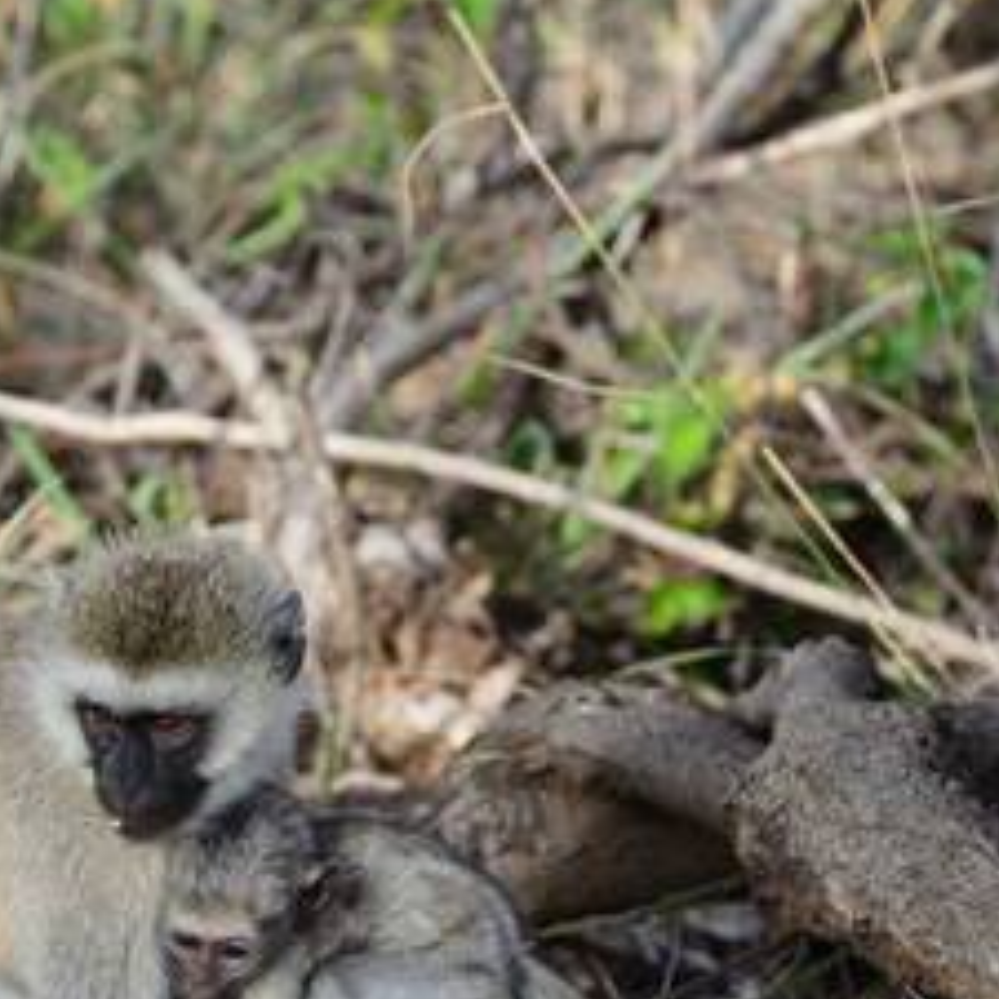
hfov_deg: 2.1
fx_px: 27067
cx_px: 360
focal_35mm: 829
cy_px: 624
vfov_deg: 2.1
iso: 360
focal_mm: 210
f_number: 5.3
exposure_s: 1/400
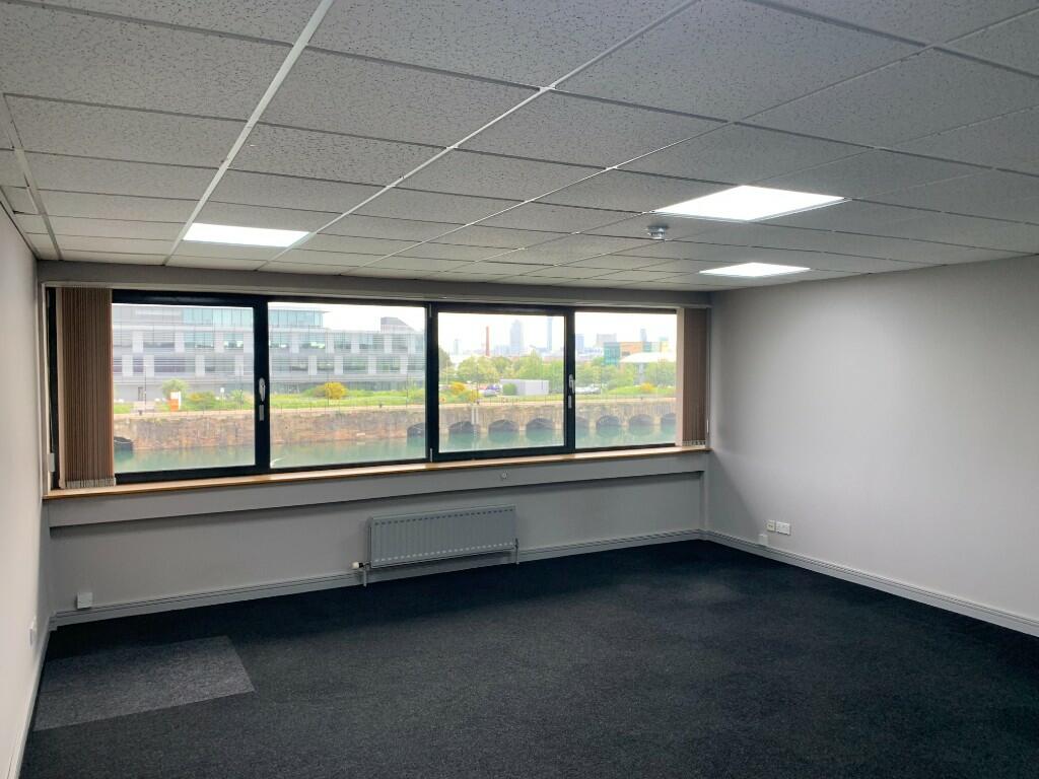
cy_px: 390
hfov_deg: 67.3
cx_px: 520
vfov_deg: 53.1
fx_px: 780
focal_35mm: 26
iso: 64
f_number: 1.8
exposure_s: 1/121
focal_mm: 4.25
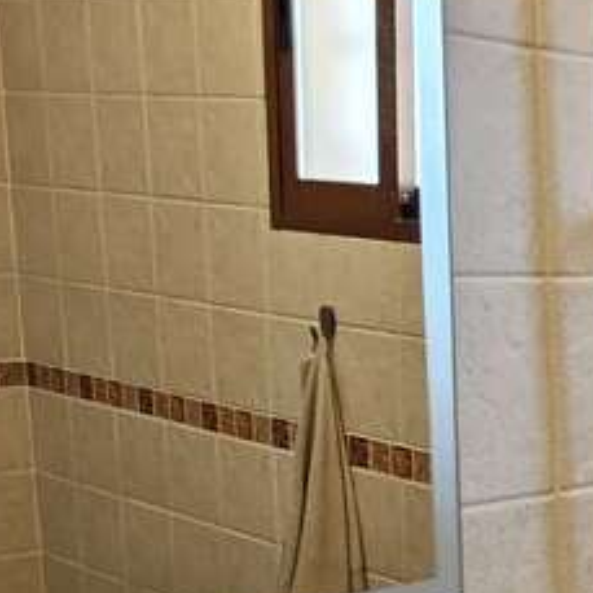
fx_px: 1337
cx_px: 954
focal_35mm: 69
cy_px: 544
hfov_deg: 20.4
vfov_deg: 24.2
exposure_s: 1/50
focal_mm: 2.16
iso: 100
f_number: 2.2
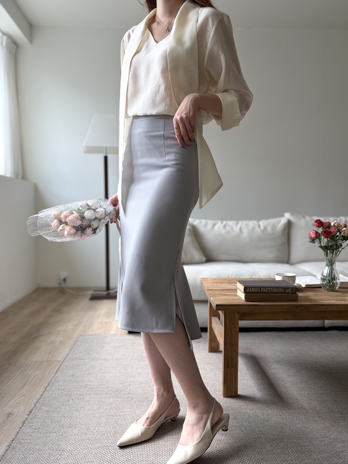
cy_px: 232
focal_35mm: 26
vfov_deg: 67.3
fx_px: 349
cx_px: 174
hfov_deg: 53.1
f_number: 1.6
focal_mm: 5.96
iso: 40
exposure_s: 1/196
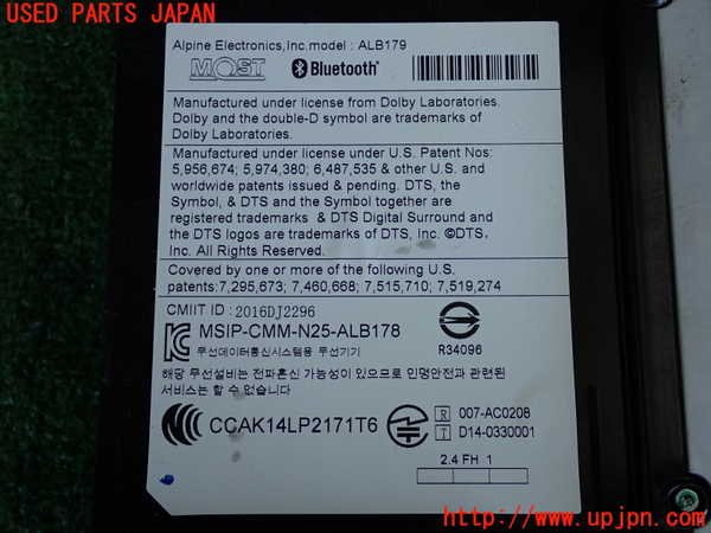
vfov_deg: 30.9
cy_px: 266
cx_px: 356
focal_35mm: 47
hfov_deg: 40.4
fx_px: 965
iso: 250
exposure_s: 1/125
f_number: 3.1
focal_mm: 8.4
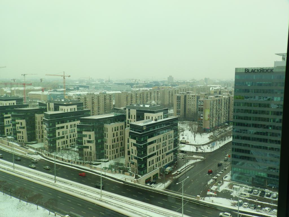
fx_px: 267
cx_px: 144
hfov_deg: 56.8
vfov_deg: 44.2
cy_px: 108
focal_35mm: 32
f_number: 4
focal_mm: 5.7
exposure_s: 1/100
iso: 80
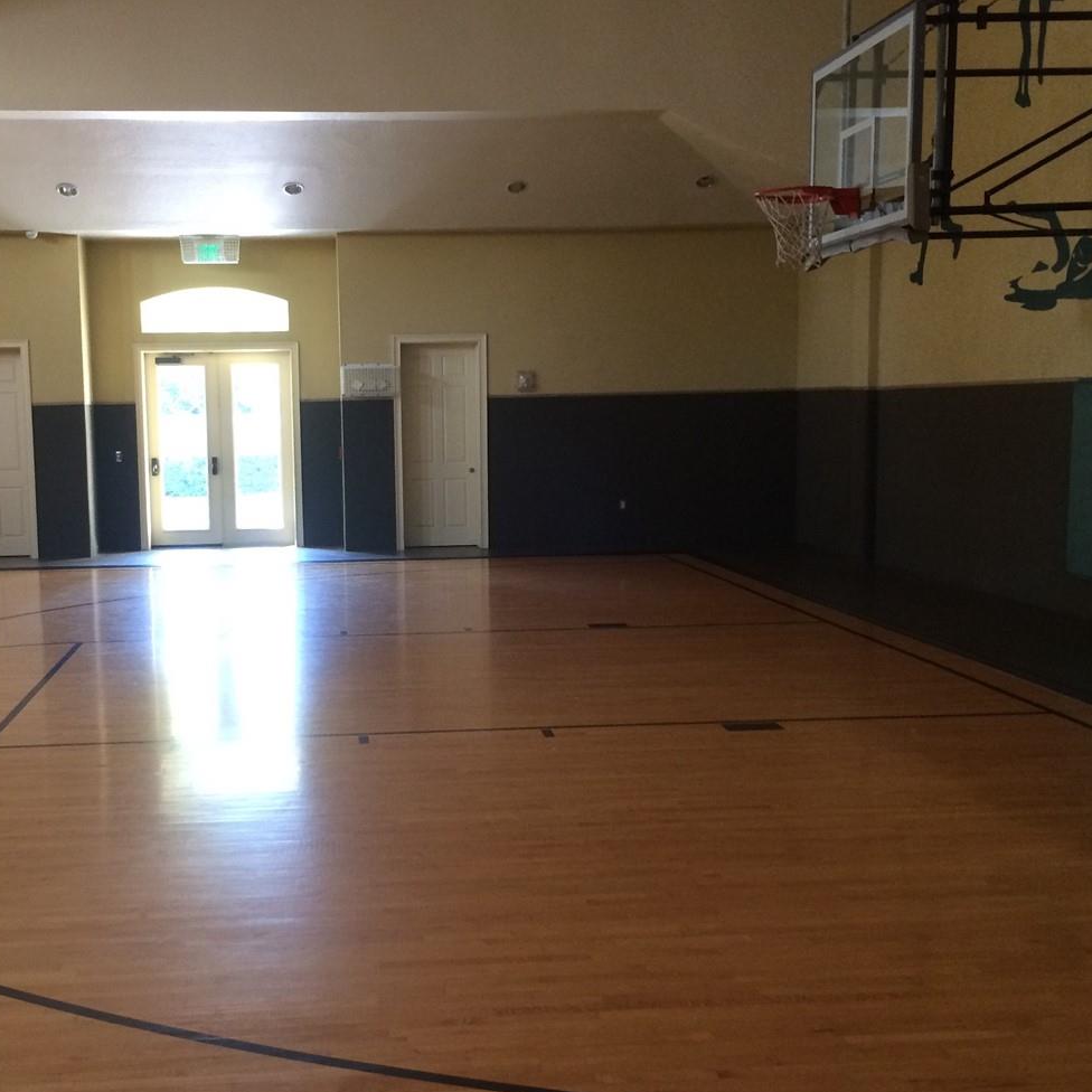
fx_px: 1499
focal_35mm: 42
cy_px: 599
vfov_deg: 40.0
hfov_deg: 39.8
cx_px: 421
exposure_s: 1/30
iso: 160
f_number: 2.2
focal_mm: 4.15
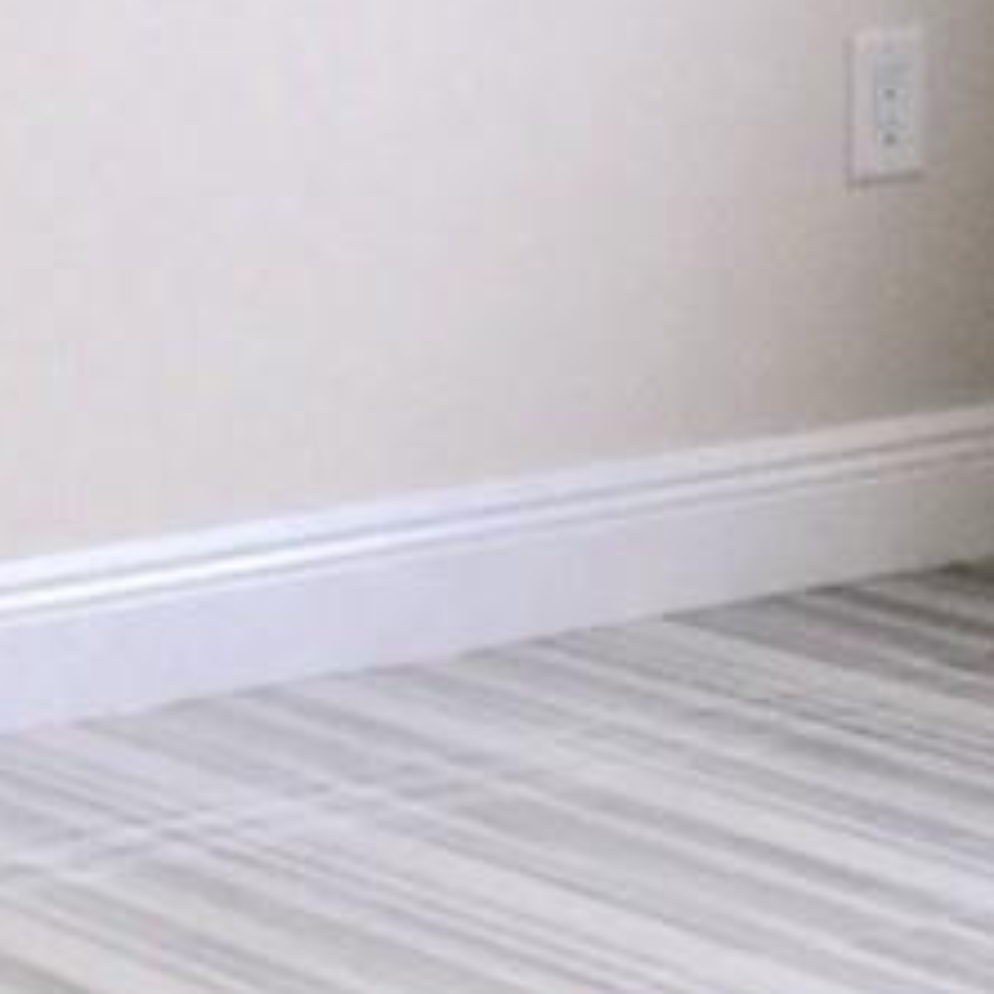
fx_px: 6010
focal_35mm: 185
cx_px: 90
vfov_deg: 9.4
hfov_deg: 9.4
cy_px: 18
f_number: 2.2
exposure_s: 1/15
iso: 32
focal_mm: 4.15
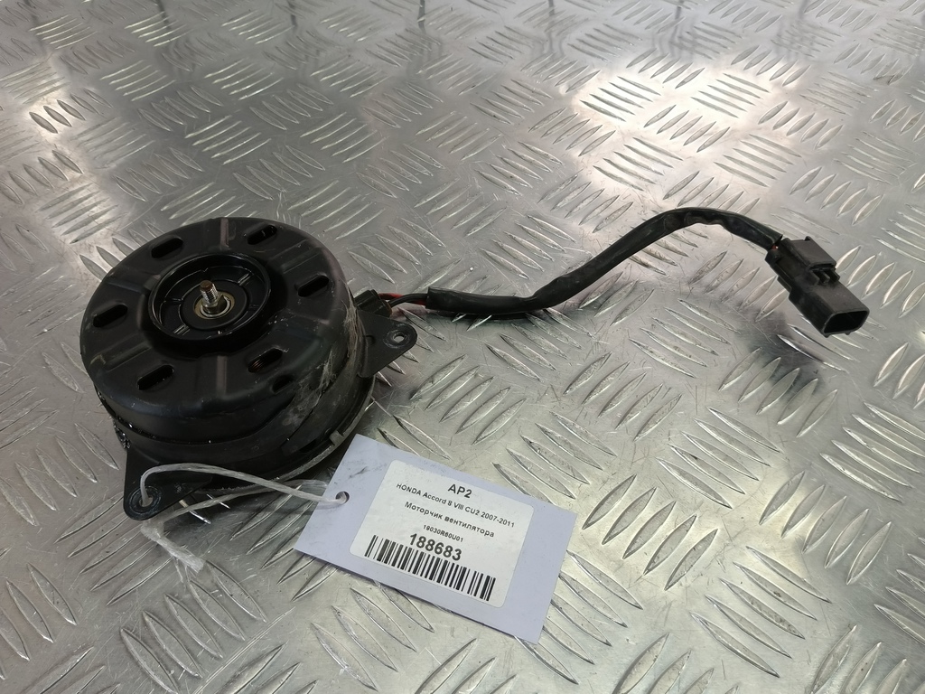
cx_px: 462
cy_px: 347
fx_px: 721
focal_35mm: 27
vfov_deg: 51.4
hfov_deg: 65.3
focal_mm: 4.11
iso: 122
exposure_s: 1/100
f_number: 1.6
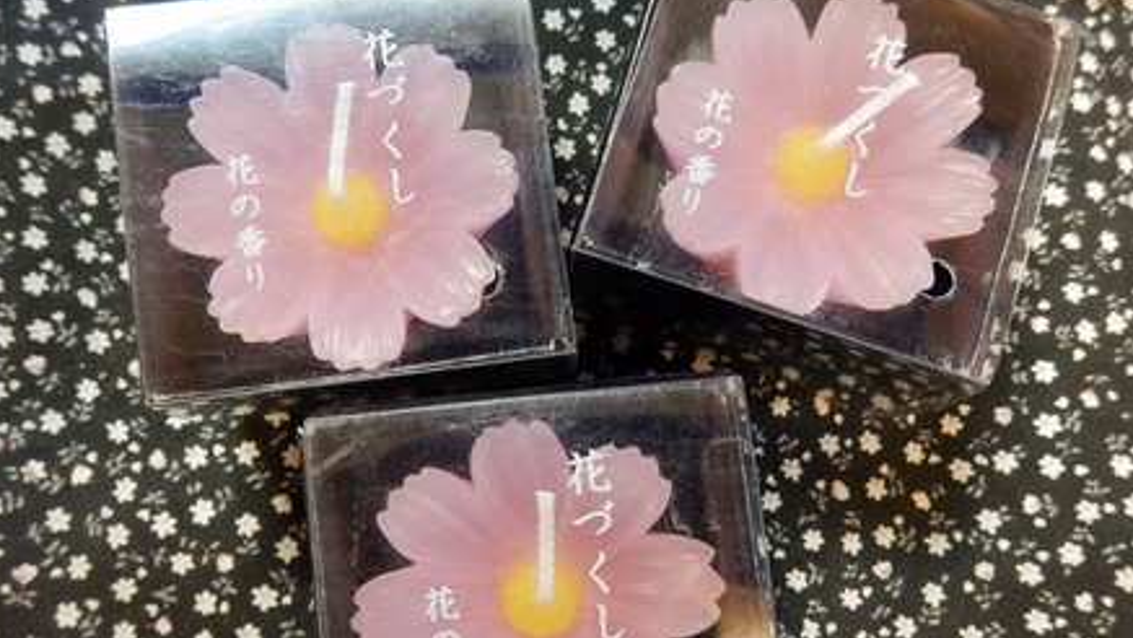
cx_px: 557
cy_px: 377
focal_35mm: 28
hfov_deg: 67.9
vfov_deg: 41.4
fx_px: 841
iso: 800
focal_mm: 4.5
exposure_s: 1/30
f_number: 3
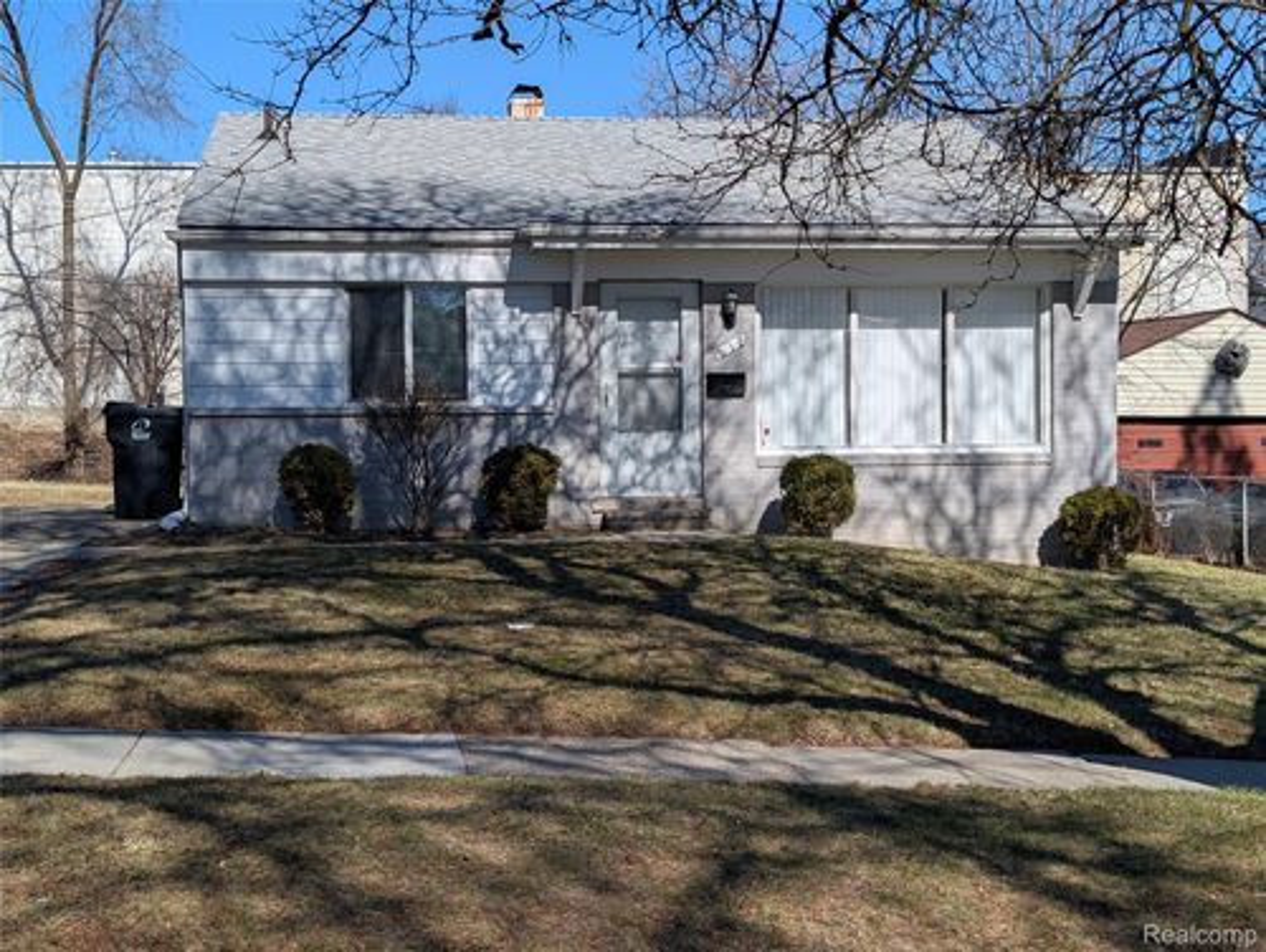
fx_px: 1794
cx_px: 633
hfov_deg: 38.9
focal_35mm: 49
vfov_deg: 29.7
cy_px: 476
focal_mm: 6.9
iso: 21
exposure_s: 1/1770
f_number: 1.68
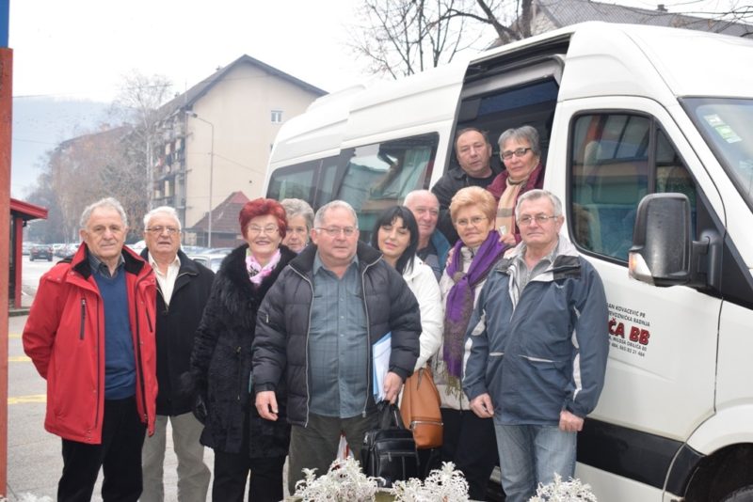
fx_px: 973
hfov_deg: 42.3
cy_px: 251
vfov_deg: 29.0
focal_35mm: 46
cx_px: 376
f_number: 5.6
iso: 500
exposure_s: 1/125
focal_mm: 31
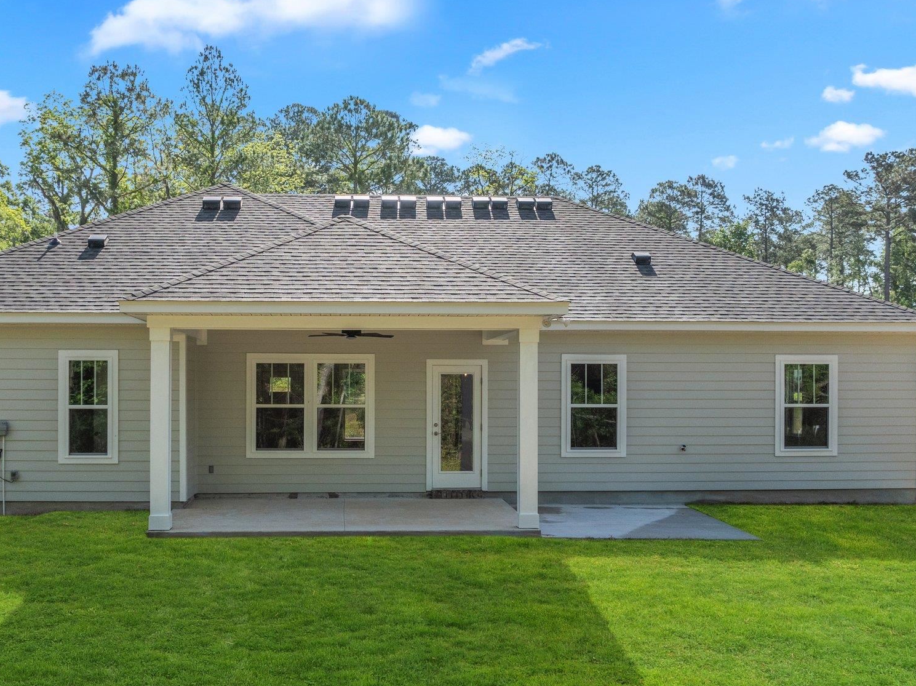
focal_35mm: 33
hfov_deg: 55.1
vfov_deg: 42.8
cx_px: 380
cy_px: 390
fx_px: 873
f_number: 2.8
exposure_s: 1/3200
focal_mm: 12.29
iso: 280
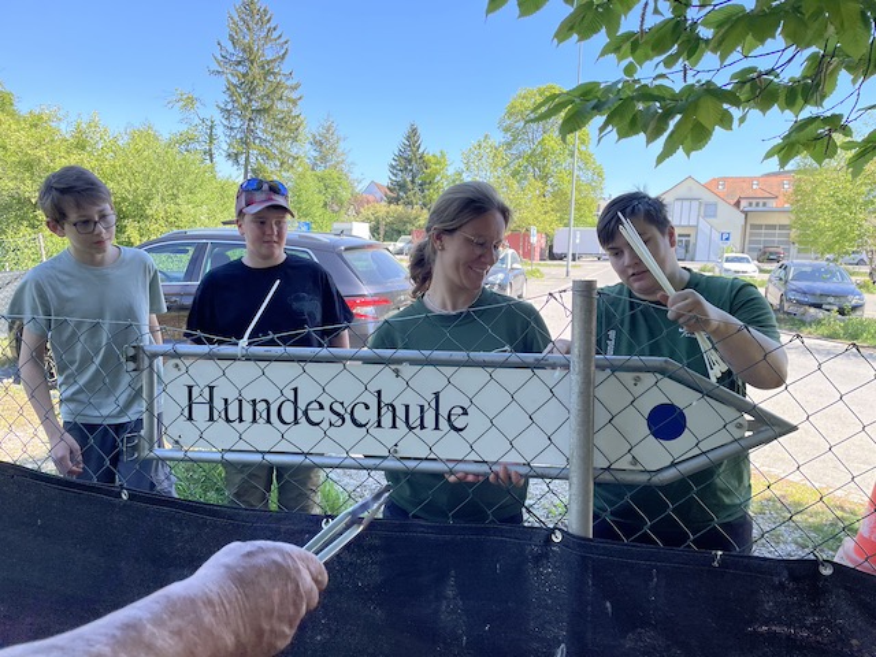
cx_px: 438
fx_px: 658
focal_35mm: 26
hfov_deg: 67.3
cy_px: 328
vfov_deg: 53.1
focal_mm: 4.2
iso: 32
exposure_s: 1/707
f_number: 1.6
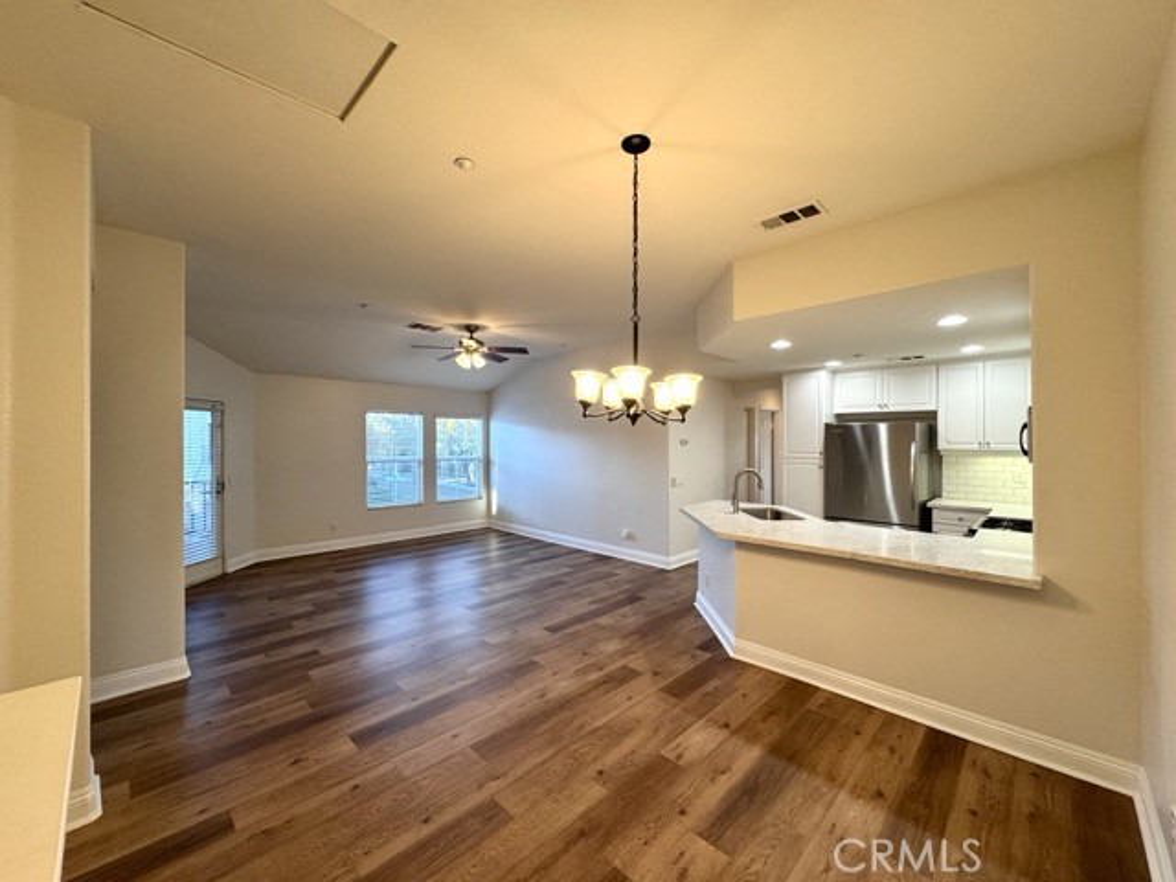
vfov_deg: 85.7
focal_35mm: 14
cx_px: 588
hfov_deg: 102.1
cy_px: 441
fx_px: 476
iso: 160
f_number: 2.2
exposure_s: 1/120
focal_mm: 2.22
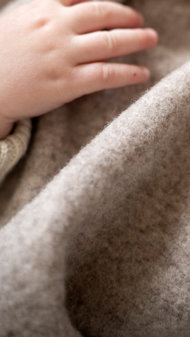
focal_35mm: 60
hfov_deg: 20.0
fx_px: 537
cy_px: 100
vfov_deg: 34.4
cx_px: 132
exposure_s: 1/125
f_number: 2.8
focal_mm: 39
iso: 800
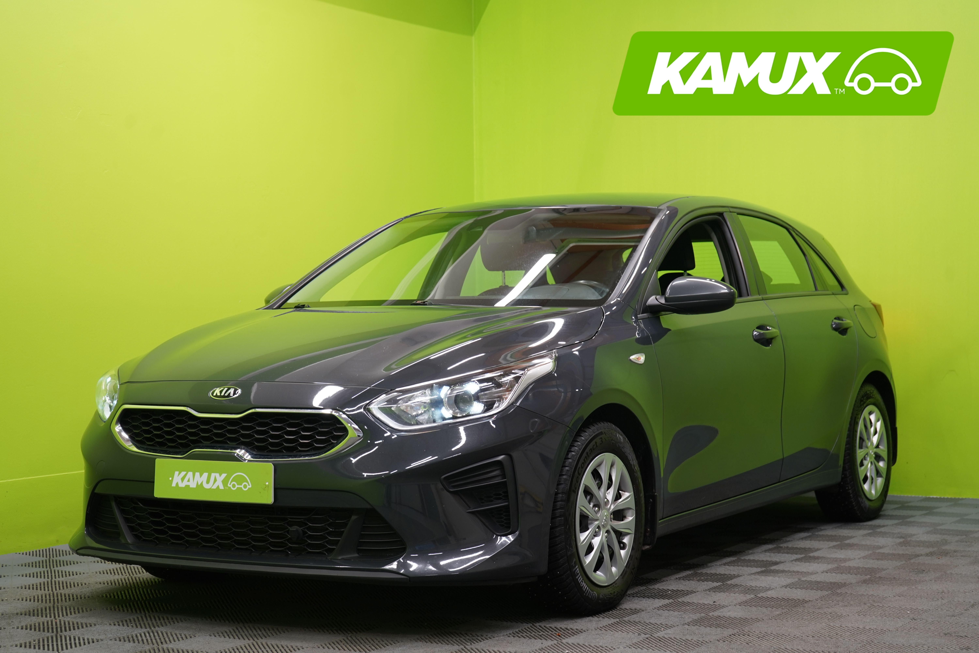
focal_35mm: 64
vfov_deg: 21.2
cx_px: 490
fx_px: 1740
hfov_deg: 31.4
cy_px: 326
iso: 400
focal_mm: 64
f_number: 5.6
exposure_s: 1/25
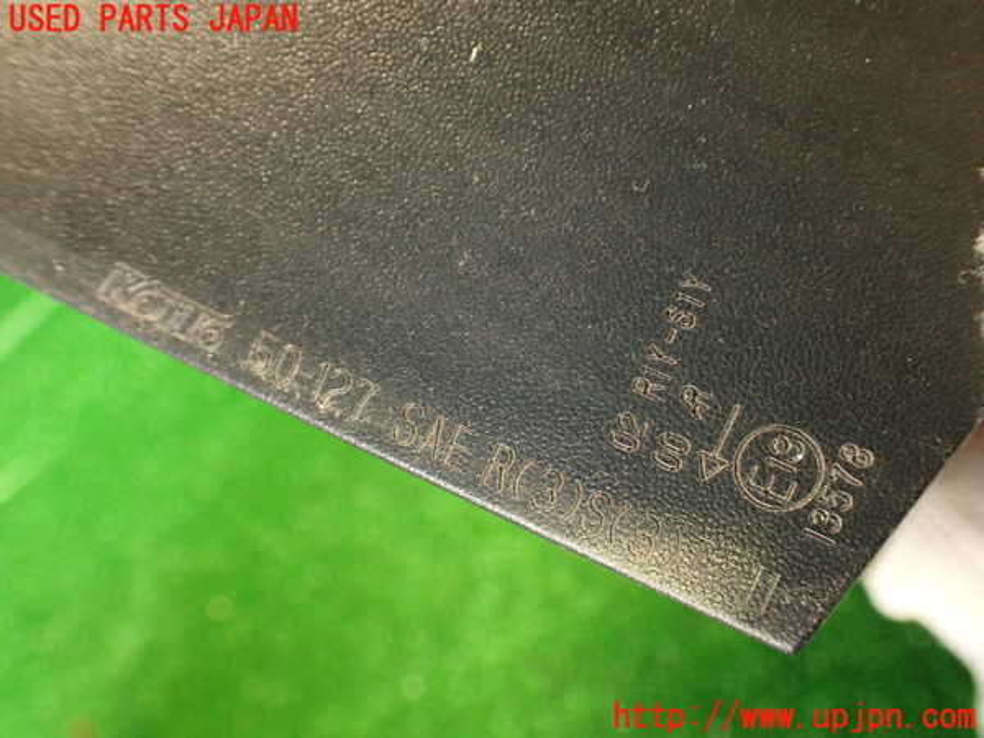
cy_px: 369
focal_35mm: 32
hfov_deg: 56.8
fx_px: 910
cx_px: 492
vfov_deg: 44.2
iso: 640
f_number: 2.4
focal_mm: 5.79
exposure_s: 1/30
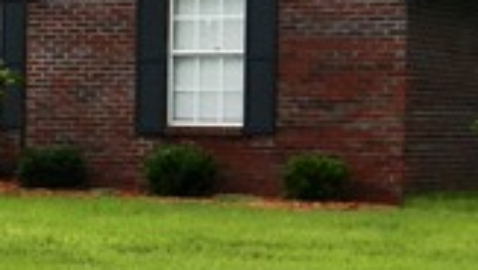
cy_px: 191
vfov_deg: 8.9
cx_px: -65
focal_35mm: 137
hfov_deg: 15.2
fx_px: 1738
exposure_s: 1/800
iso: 160
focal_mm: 5.6
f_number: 3.7
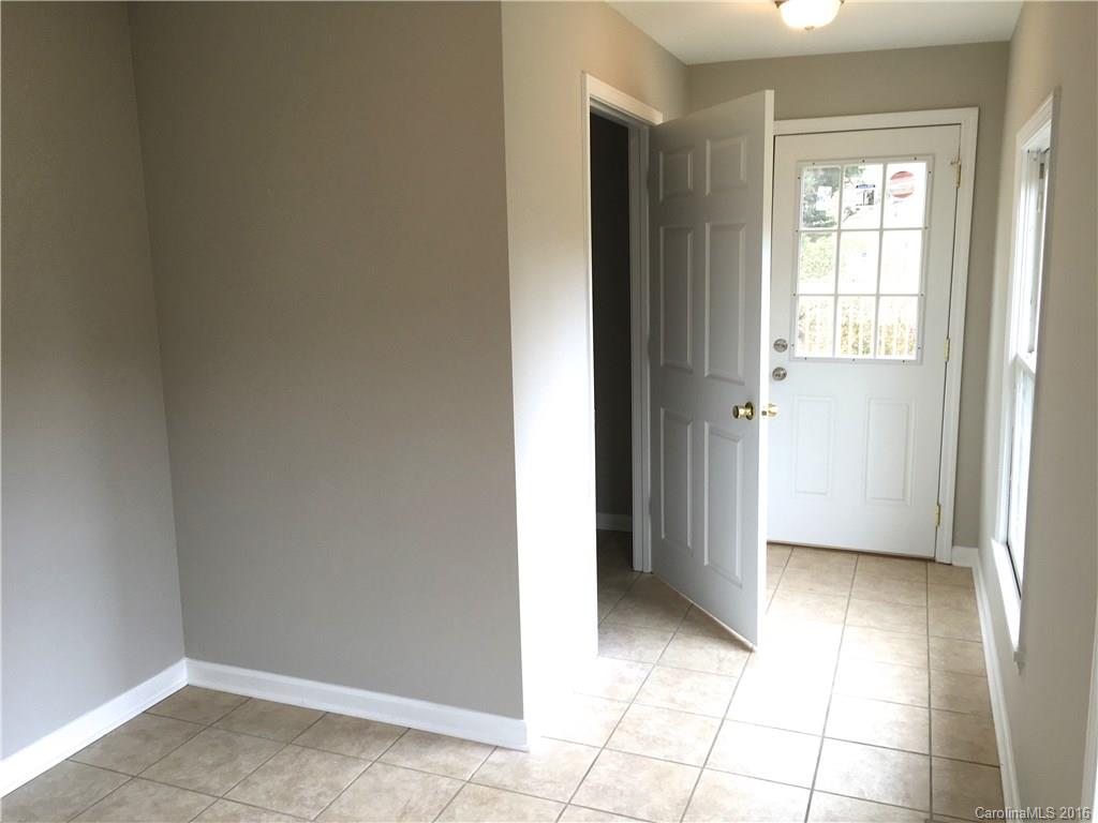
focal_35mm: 29
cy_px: 412
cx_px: 549
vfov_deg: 48.2
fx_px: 920
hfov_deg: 61.7
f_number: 2.2
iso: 25
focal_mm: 4.15
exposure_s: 1/60
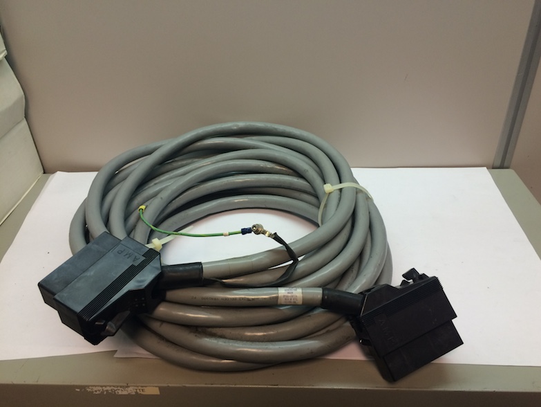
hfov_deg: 61.6
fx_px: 453
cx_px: 270
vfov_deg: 48.3
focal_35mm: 29
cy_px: 204
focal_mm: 4.15
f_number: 2.2
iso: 40
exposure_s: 1/33
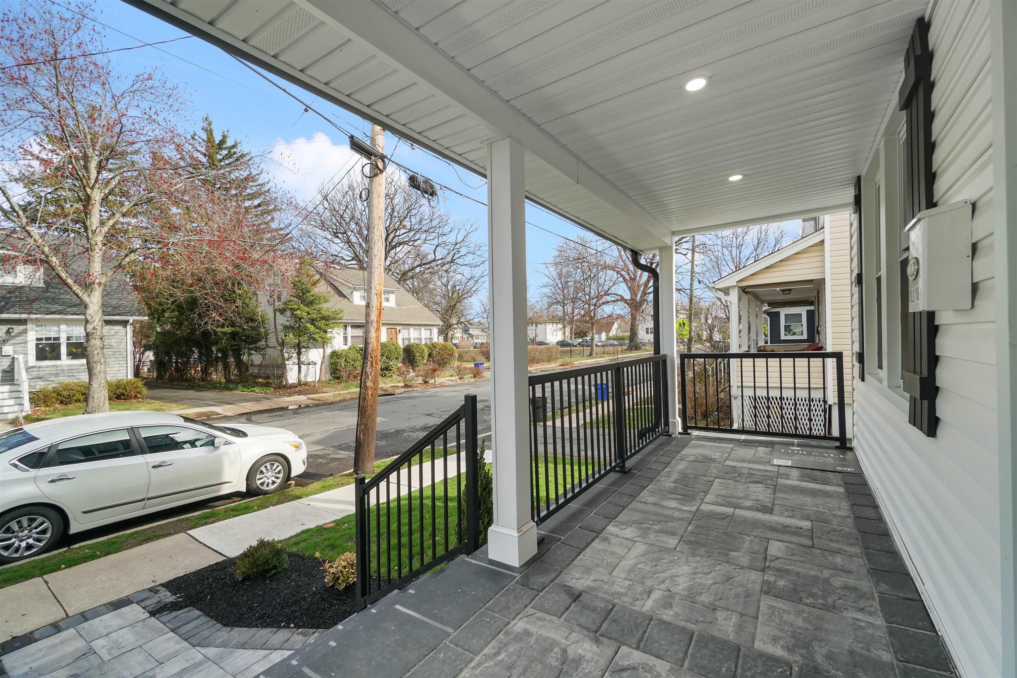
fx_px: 424
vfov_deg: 77.3
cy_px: 339
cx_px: 508
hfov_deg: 100.4
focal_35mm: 15
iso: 100
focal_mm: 10
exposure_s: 1/500
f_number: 8
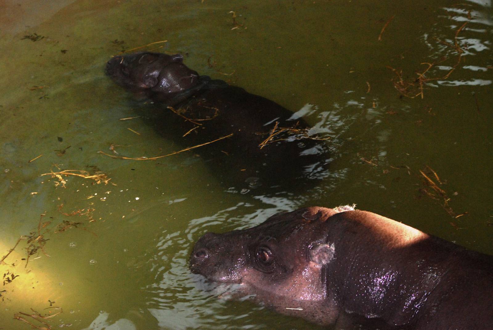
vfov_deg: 13.1
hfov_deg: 19.4
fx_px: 1440
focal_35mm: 105
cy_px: 165
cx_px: 246
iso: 1000
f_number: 5
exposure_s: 1/60
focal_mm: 70
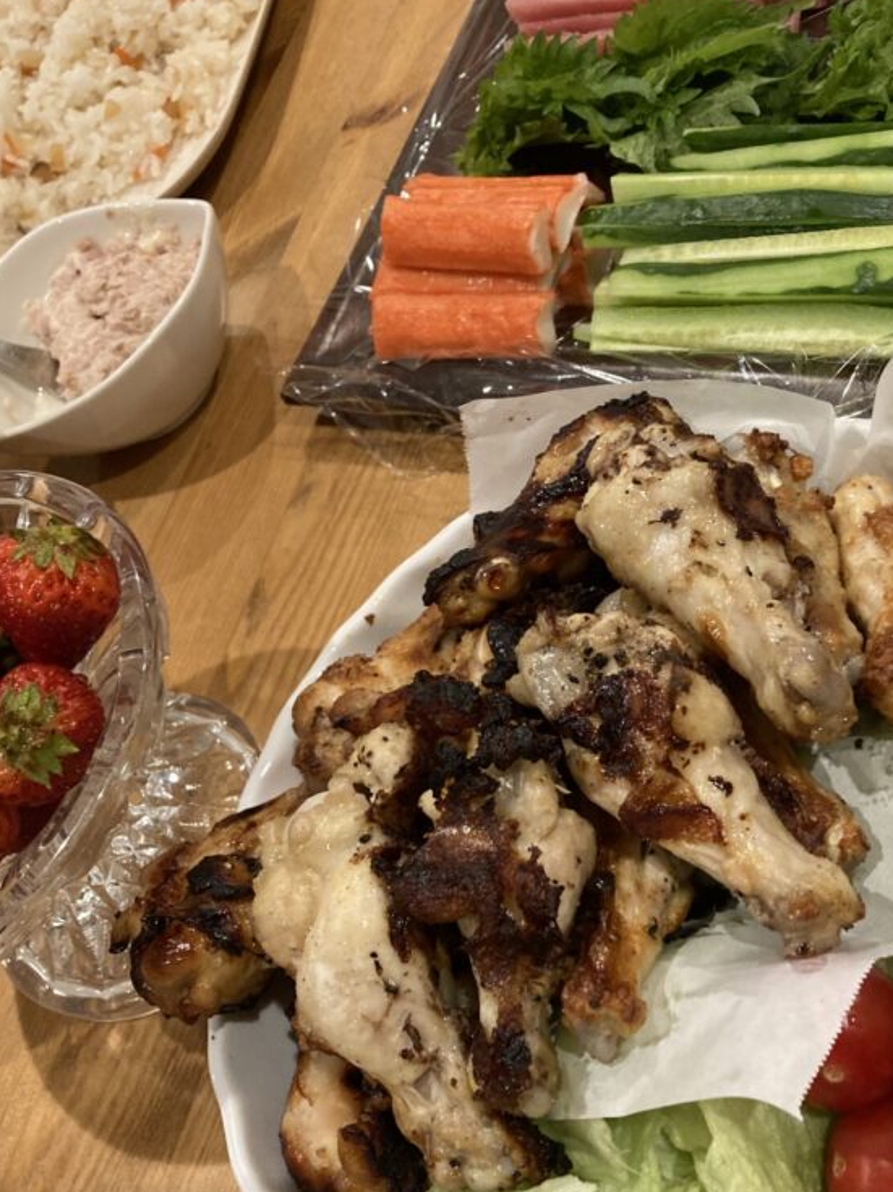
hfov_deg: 36.7
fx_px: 1342
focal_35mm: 39
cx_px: 538
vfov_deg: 47.9
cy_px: 579
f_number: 1.8
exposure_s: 1/50
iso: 250
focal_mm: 3.99
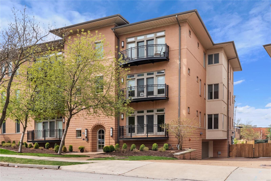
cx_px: 136
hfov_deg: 55.8
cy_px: 90
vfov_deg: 38.9
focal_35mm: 34
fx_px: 256
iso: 400
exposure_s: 1/200
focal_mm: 17
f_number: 10
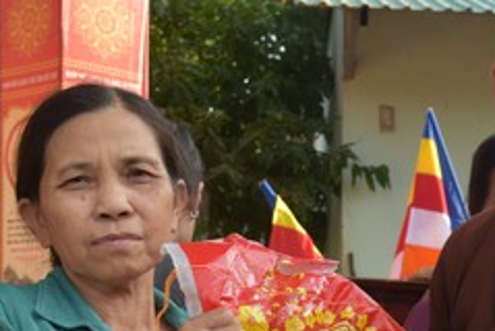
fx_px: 1198
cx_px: 429
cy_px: 294
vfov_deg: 15.6
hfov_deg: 22.9
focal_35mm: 87
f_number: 7.1
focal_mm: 32
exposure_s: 1/200
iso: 400
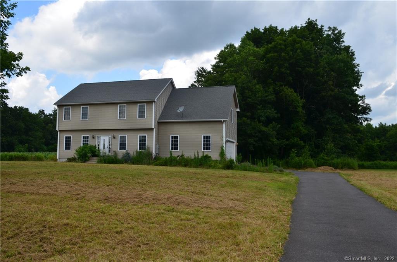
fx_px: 363
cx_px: 198
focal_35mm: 33
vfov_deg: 39.8
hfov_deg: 57.3
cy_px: 131
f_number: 10
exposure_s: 1/250
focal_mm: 22
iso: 320
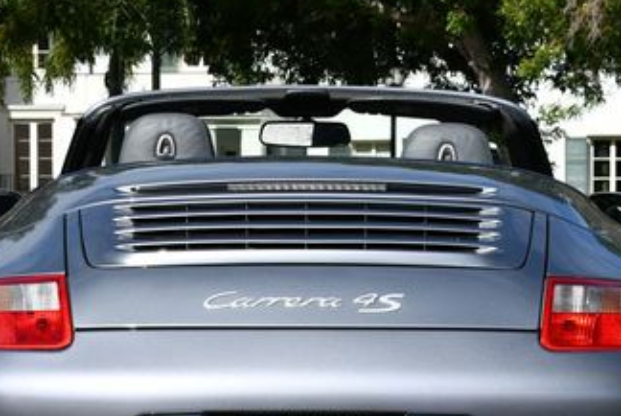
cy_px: 326
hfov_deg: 13.7
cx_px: 280
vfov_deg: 9.2
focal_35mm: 150
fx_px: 2591
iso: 100
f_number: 9
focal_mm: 38
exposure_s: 1/320
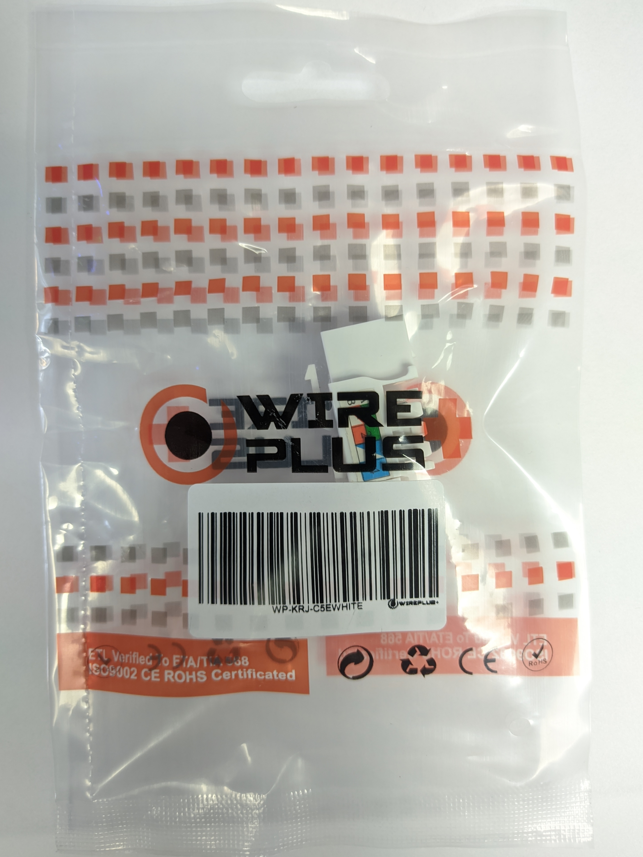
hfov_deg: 51.4
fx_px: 669
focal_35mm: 27
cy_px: 426
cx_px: 328
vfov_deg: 65.3
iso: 302
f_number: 1.79
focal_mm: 4.74
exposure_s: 1/30
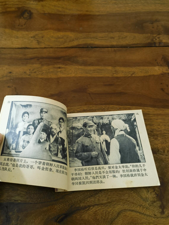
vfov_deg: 56.7
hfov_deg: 44.0
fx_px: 208
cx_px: 69
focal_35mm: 32
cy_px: 103
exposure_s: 1/120
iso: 100
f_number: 1.9
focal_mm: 6.67
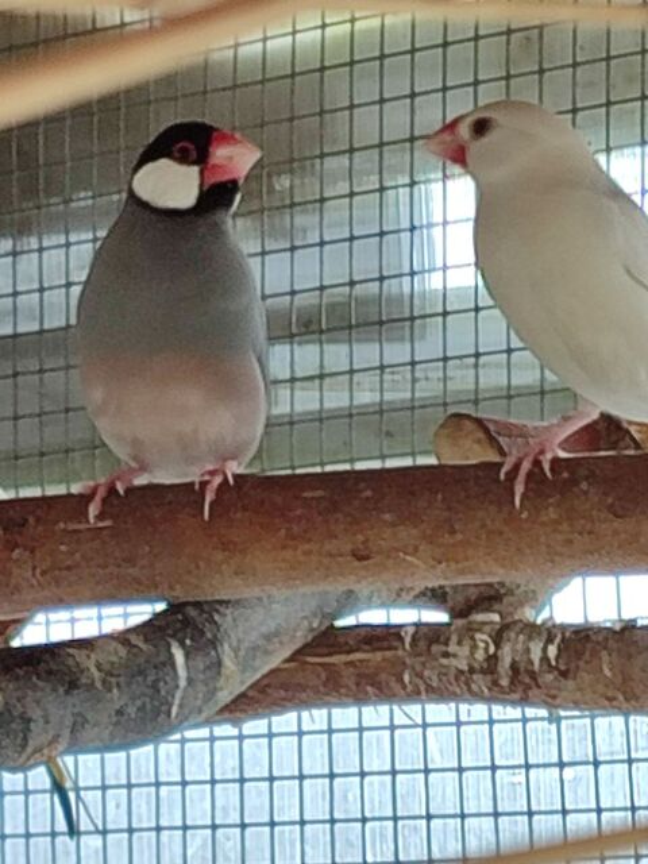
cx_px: 324
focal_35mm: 25
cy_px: 432
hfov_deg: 54.9
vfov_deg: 69.4
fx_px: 624
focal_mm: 5.95
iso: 88
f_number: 1.89
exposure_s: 1/50
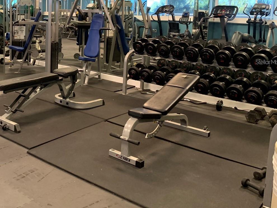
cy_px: 62
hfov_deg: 42.9
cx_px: 58
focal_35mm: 42
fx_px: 336
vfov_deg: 33.9
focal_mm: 4.25
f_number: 1.8
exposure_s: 1/40
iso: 250
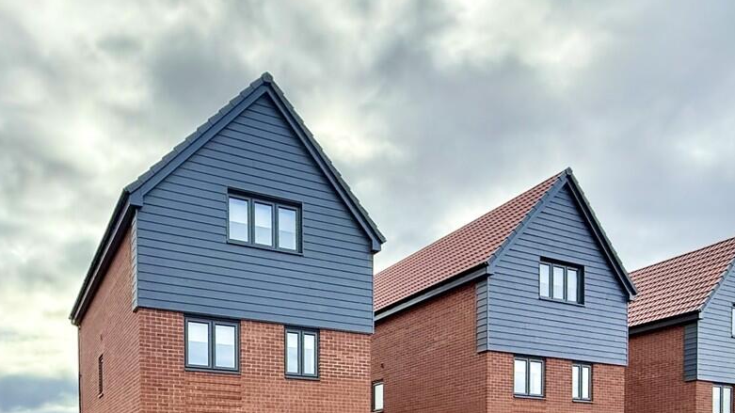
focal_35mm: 20
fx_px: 390
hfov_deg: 85.9
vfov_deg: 50.7
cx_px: 305
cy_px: 357
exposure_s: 1/1464
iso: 64
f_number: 2.2
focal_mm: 2.22
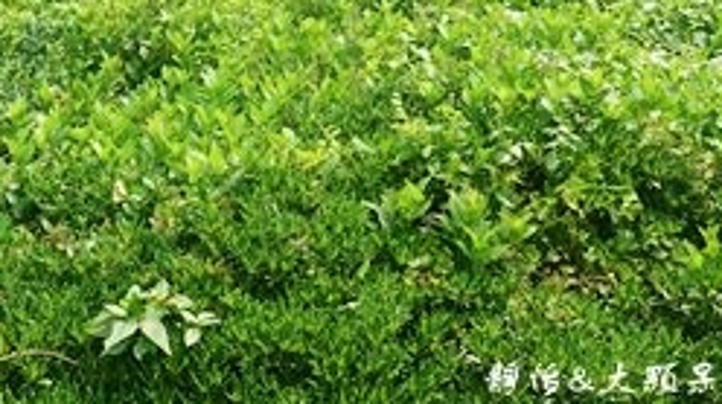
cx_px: 256
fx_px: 1262
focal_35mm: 66
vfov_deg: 16.8
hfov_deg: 31.7
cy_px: -176
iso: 125
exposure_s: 1/200
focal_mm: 9
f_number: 5.6
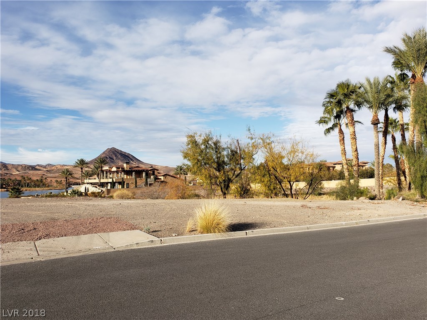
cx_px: 214
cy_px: 160
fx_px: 321
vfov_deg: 53.1
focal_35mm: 26
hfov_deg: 67.3
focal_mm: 4.3
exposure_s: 1/1359
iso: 50
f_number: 2.4
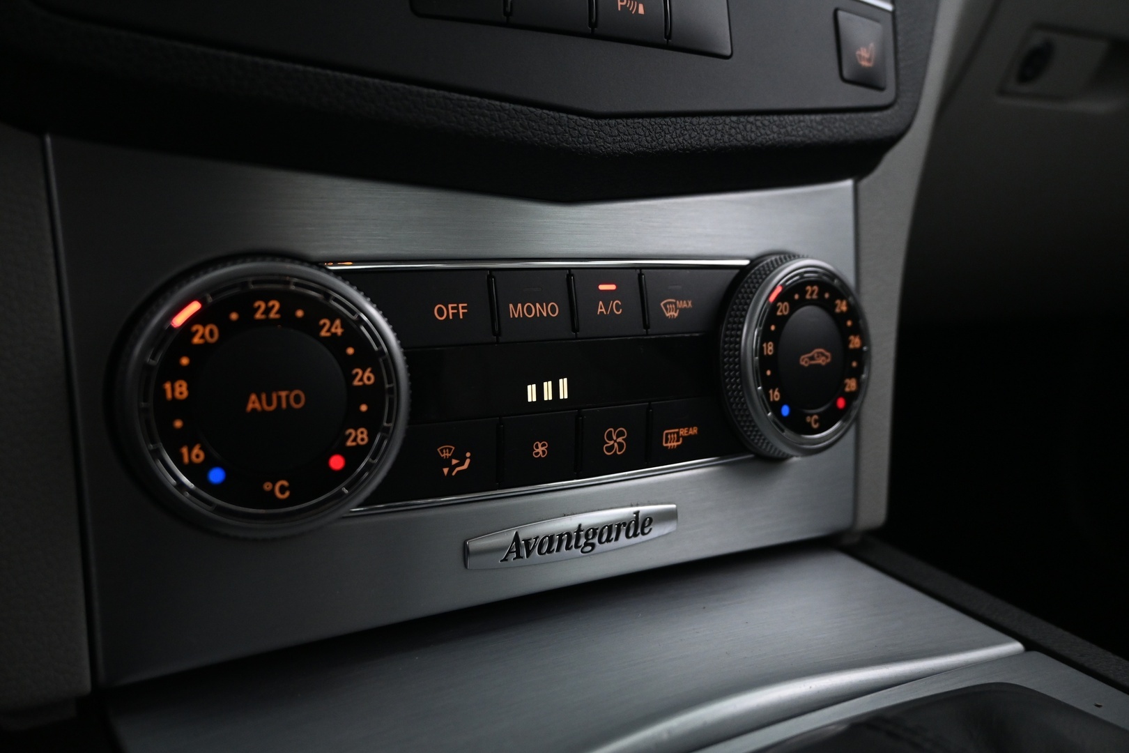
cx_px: 564
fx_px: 917
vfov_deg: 44.6
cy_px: 376
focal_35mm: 29
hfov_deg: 63.2
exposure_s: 1/15
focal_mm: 19.5
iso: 1600
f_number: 3.8
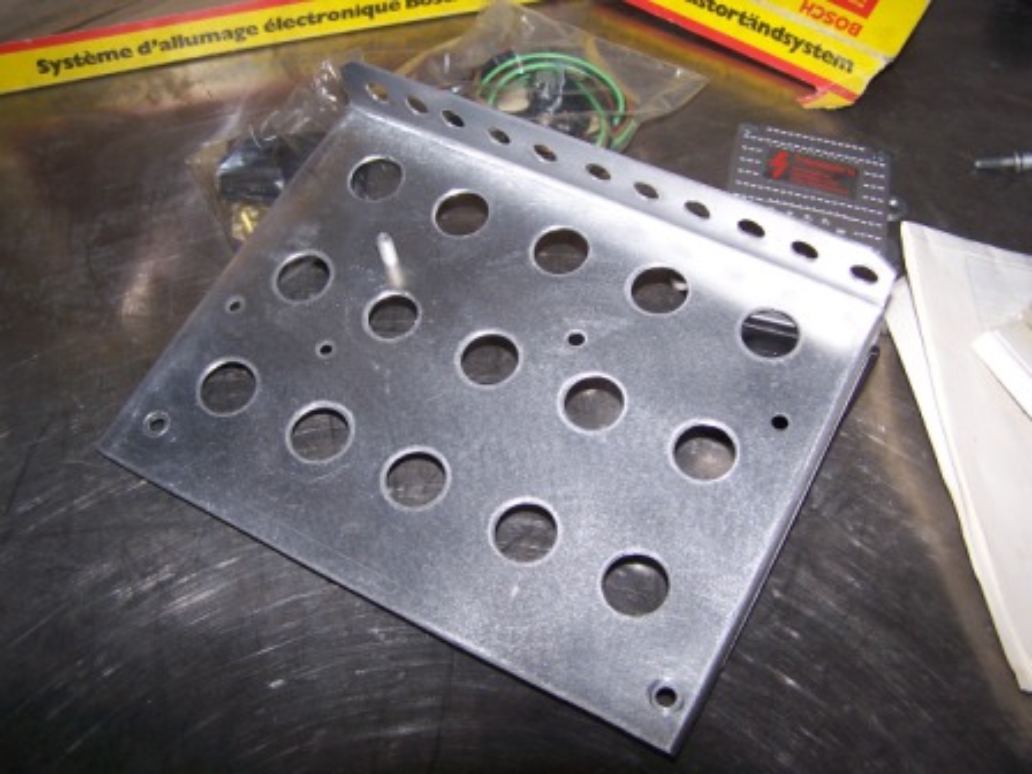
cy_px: 387
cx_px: 516
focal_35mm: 38
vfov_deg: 37.7
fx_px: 1133
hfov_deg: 49.0
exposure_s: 1/60
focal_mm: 6.3
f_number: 2.8
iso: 80
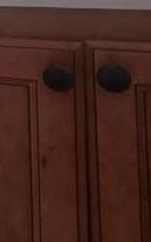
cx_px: -324
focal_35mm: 85
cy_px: -76
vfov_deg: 21.9
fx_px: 561
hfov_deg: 10.2
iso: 160
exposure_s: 1/60
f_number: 2.2
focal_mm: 2.2
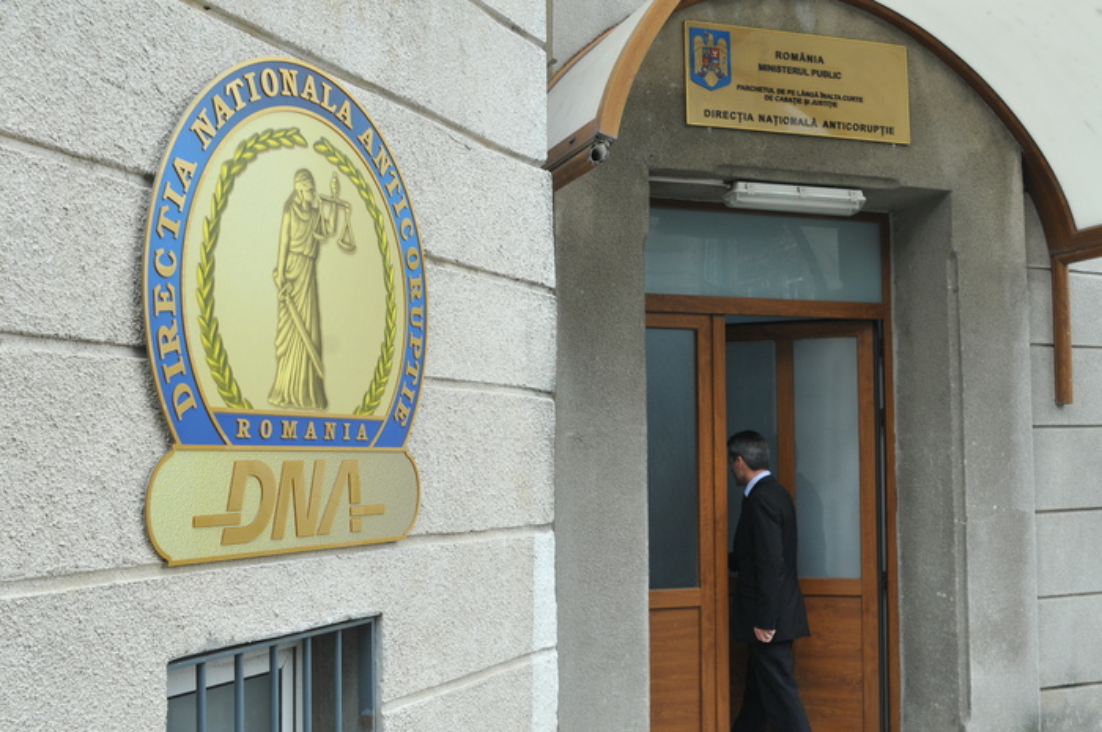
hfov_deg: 48.0
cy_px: 366
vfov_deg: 32.9
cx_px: 551
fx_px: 1238
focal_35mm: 40
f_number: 9
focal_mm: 27
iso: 400
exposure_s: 1/125
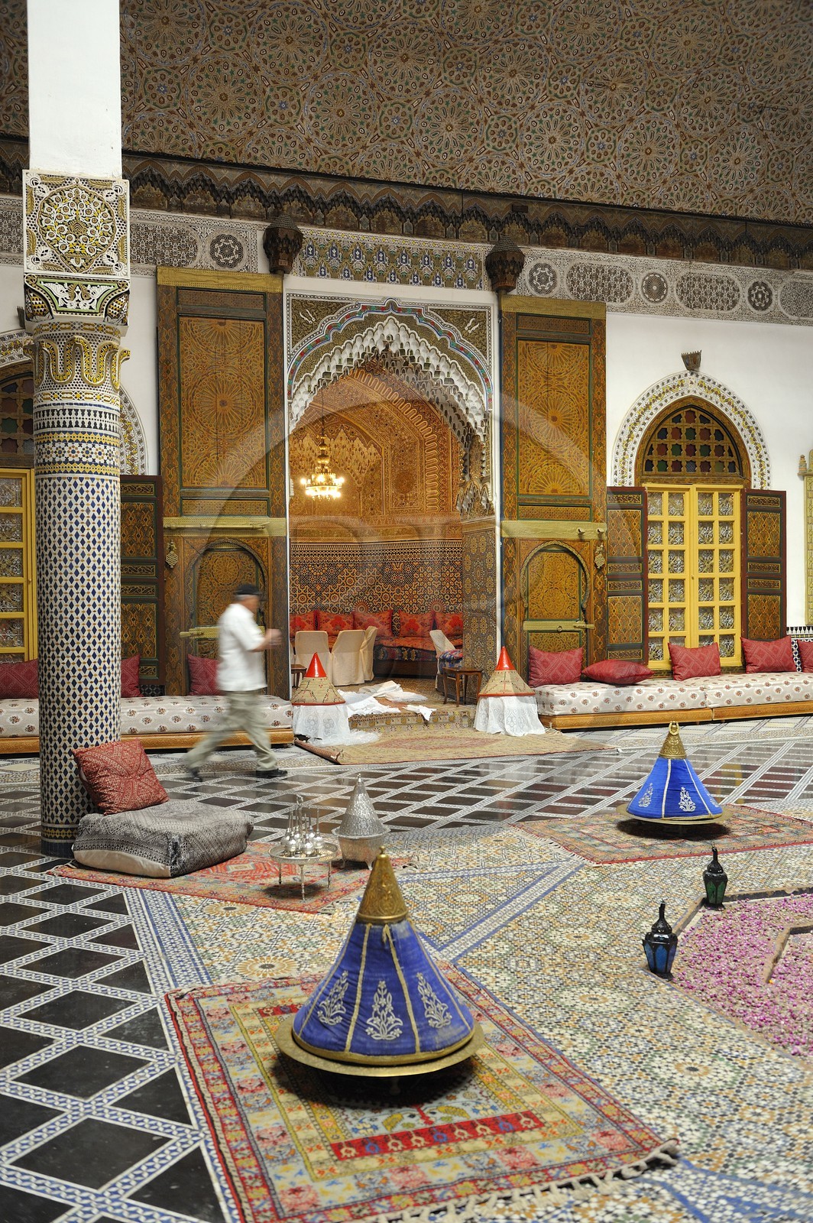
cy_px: 612
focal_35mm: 32
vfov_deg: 58.8
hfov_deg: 41.0
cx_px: 406
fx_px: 1086
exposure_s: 1/20
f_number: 4
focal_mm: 32
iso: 800
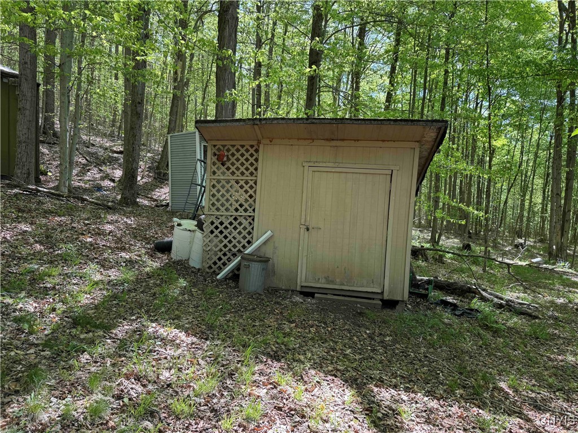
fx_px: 401
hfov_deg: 71.6
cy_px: 216
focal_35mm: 24
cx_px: 289
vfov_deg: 56.8
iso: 64
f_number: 1.78
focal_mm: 6.76
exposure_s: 1/244
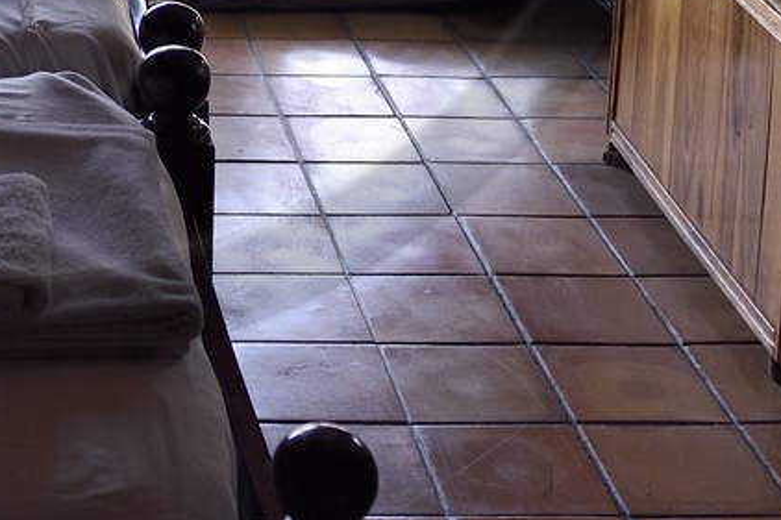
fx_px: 1973
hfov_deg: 21.5
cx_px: -20
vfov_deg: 13.5
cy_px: -400
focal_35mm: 91
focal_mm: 24
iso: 800
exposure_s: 1/250
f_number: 3.5
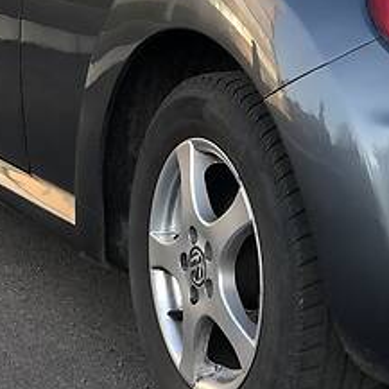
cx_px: 47
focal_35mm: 127
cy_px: 0
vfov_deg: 13.5
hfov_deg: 13.6
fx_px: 1615
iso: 16
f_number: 2.4
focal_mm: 6
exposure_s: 1/60
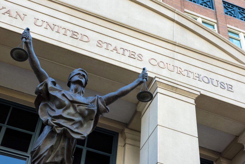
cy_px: 82
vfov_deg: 21.9
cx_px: 122
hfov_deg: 32.4
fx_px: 422
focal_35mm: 62
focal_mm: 62
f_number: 10
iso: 640
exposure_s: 1/200
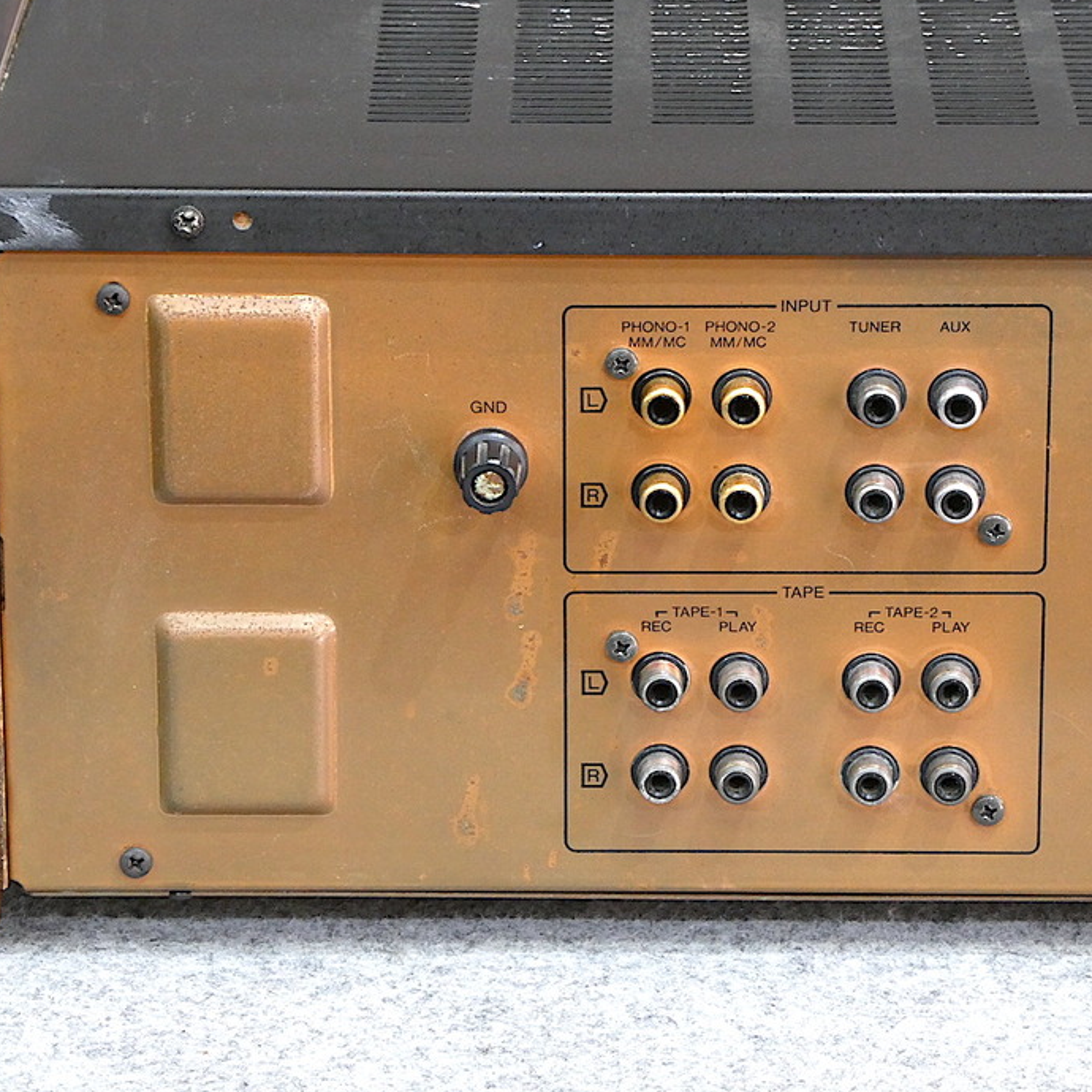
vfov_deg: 10.5
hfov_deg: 10.5
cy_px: 533
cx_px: 563
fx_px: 5925
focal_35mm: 166
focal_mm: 24.2
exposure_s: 1/10
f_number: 6.3
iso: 400
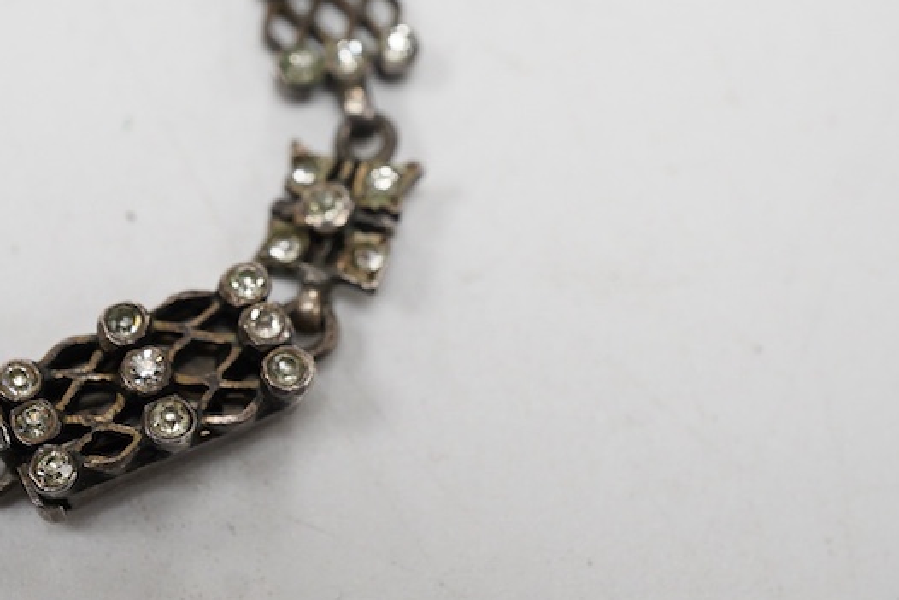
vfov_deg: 17.7
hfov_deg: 26.2
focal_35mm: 77
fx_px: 1923
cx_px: 325
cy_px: 207
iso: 1250
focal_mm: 30
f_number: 11
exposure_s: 1/125
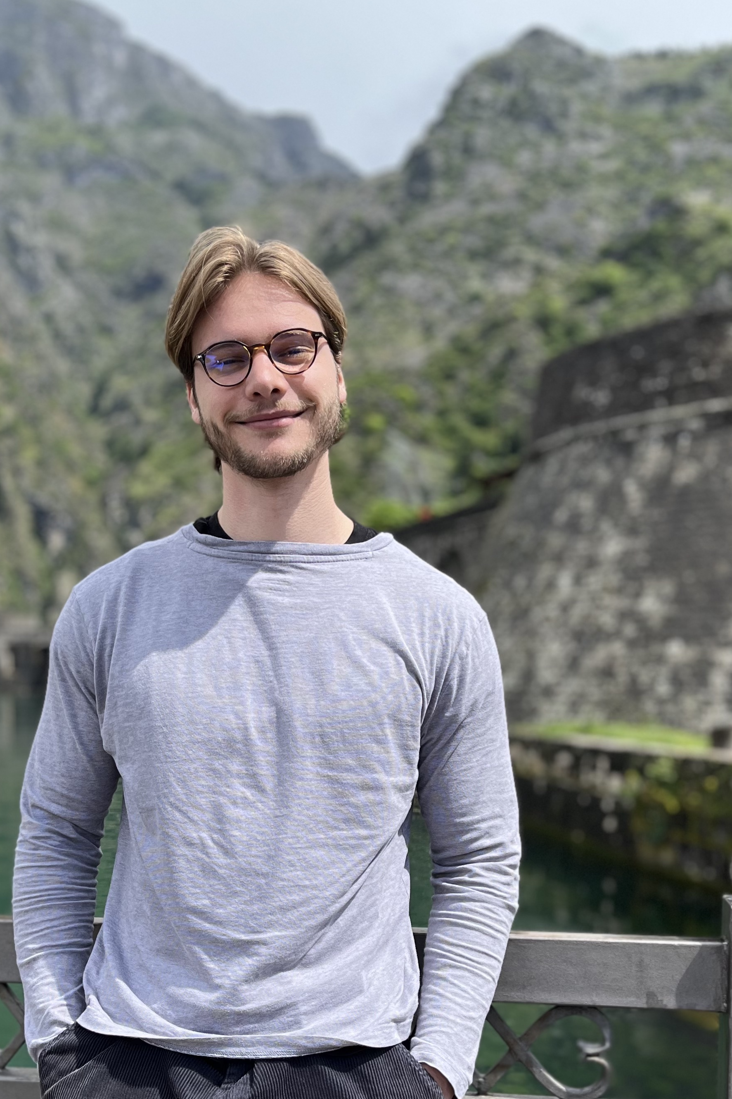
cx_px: 283
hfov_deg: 32.5
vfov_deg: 46.4
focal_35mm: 41
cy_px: 760
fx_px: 1250
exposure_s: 1/2967
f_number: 1.6
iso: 50
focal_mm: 5.1
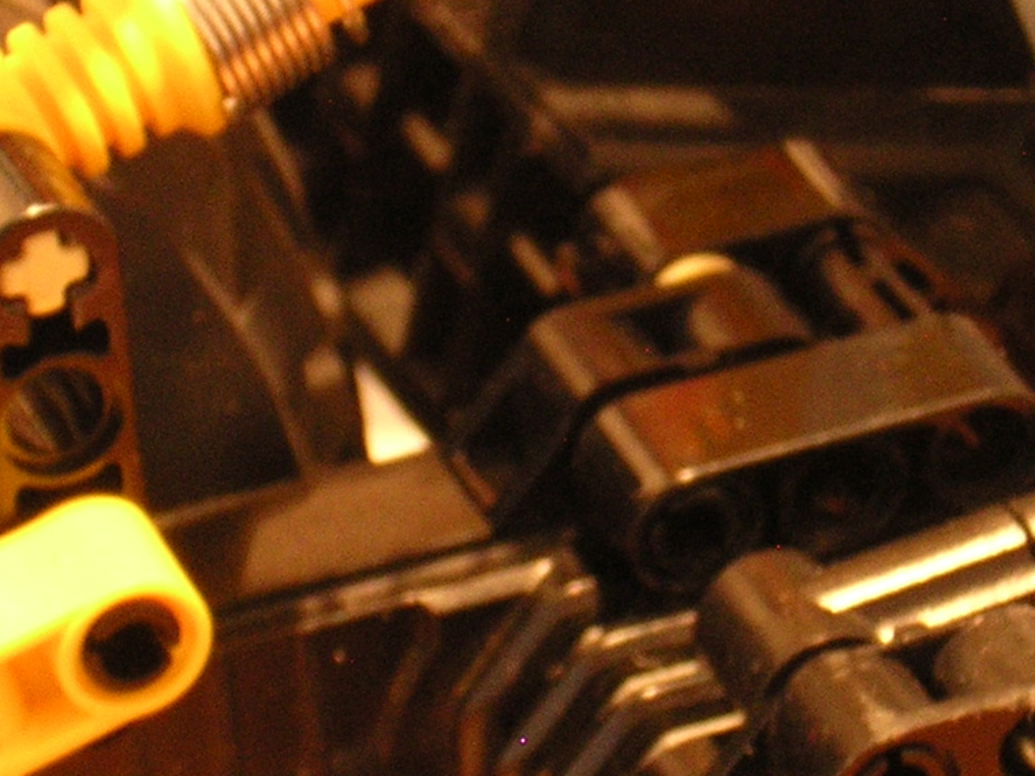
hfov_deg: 8.7
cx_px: 604
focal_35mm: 228
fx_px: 6815
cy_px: 266
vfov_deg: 6.5
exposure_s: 2
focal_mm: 14.1
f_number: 4.7
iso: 400
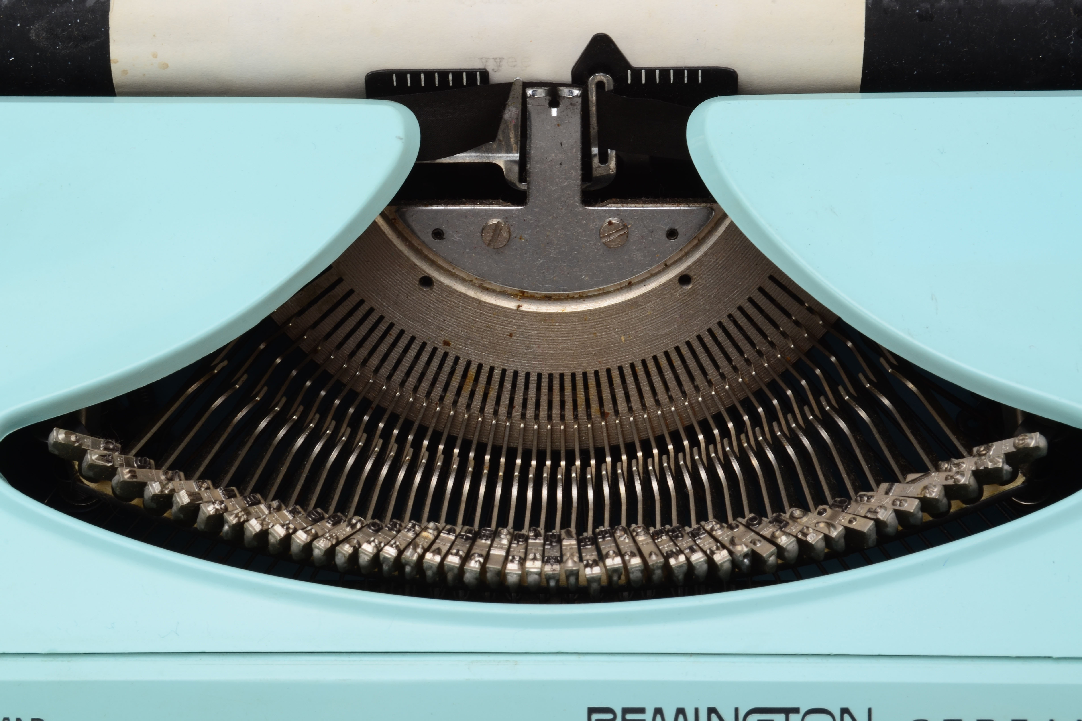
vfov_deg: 16.4
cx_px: 544
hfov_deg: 24.3
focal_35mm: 84
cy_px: 358
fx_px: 2510
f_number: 22
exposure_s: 1/160
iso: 100
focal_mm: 55
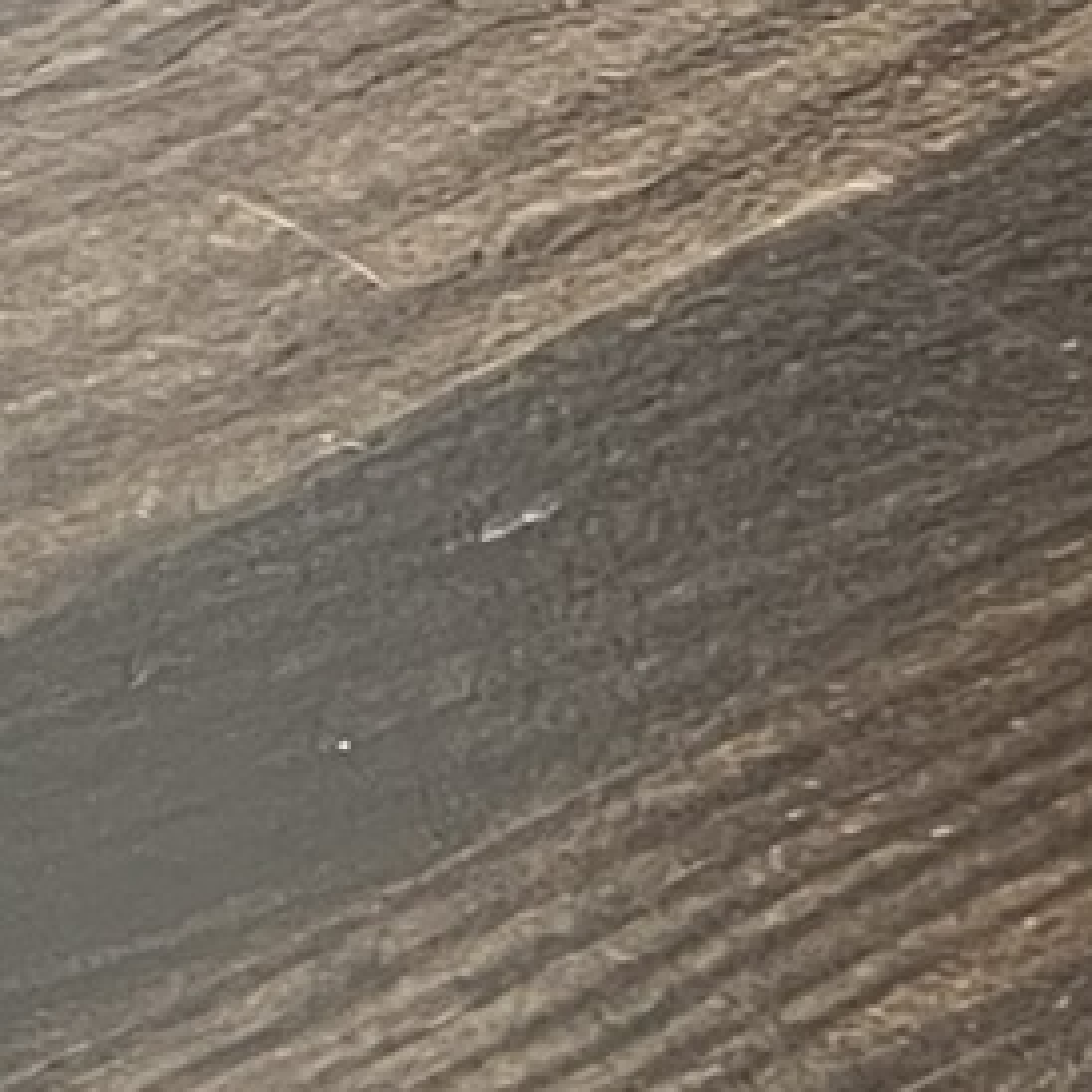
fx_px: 18166
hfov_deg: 3.4
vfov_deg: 3.4
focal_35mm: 509
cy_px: 2072
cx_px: 3061
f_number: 2.8
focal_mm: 9
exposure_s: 1/100
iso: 500
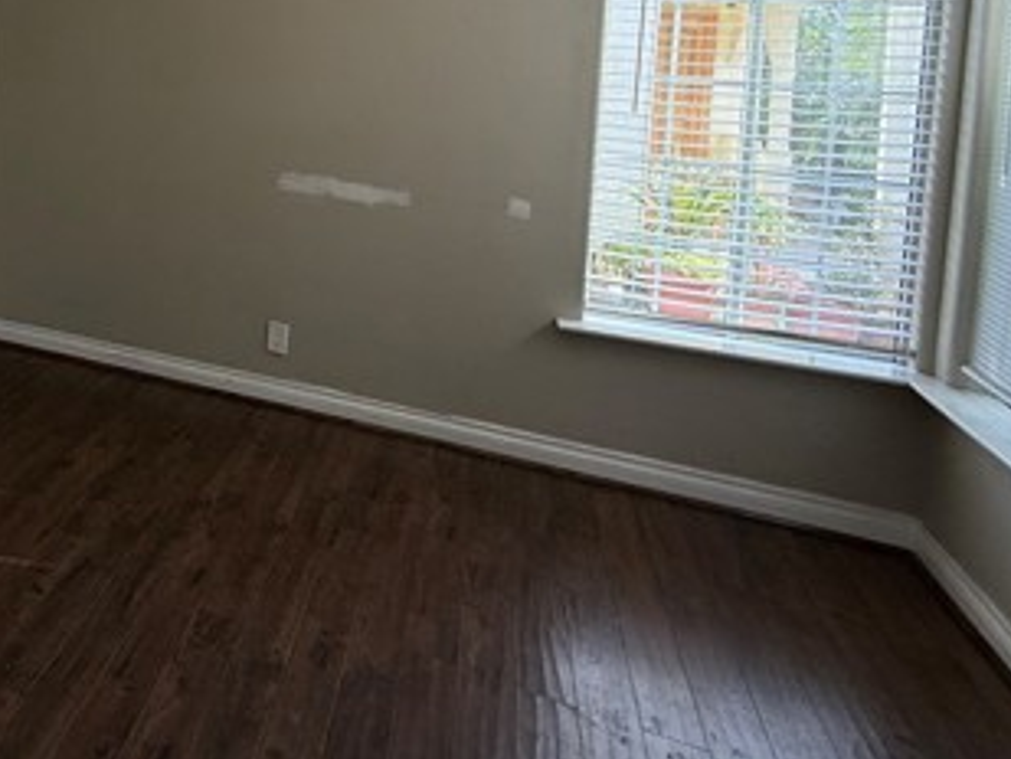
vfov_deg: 44.2
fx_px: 847
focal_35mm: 29
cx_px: 85
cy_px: 82
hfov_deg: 53.3
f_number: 2.2
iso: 40
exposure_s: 1/104
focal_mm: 2.22
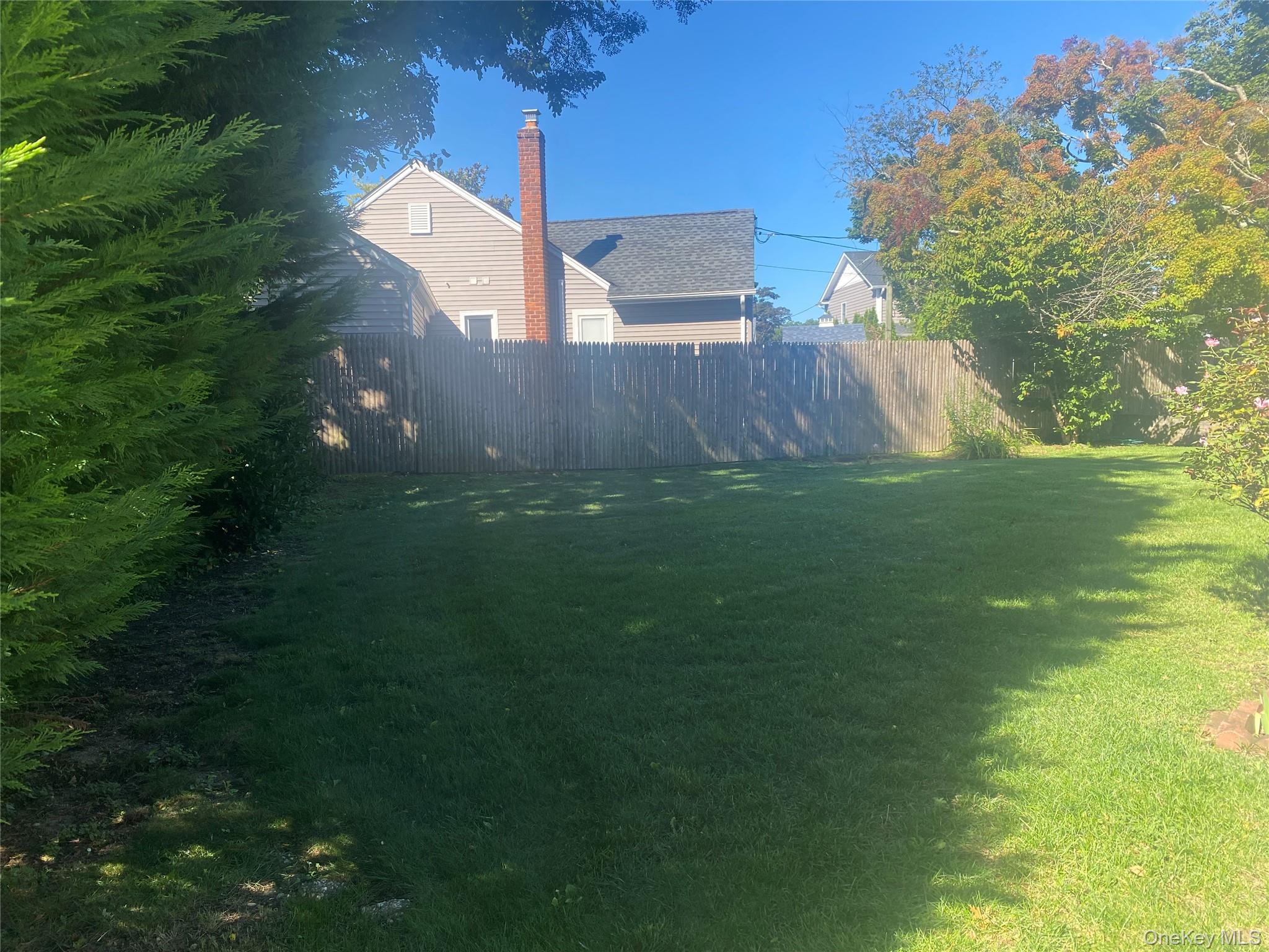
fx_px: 953
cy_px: 476
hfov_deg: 67.3
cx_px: 634
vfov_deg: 53.1
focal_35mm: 26
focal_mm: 4.25
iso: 32
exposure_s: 1/949
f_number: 1.8
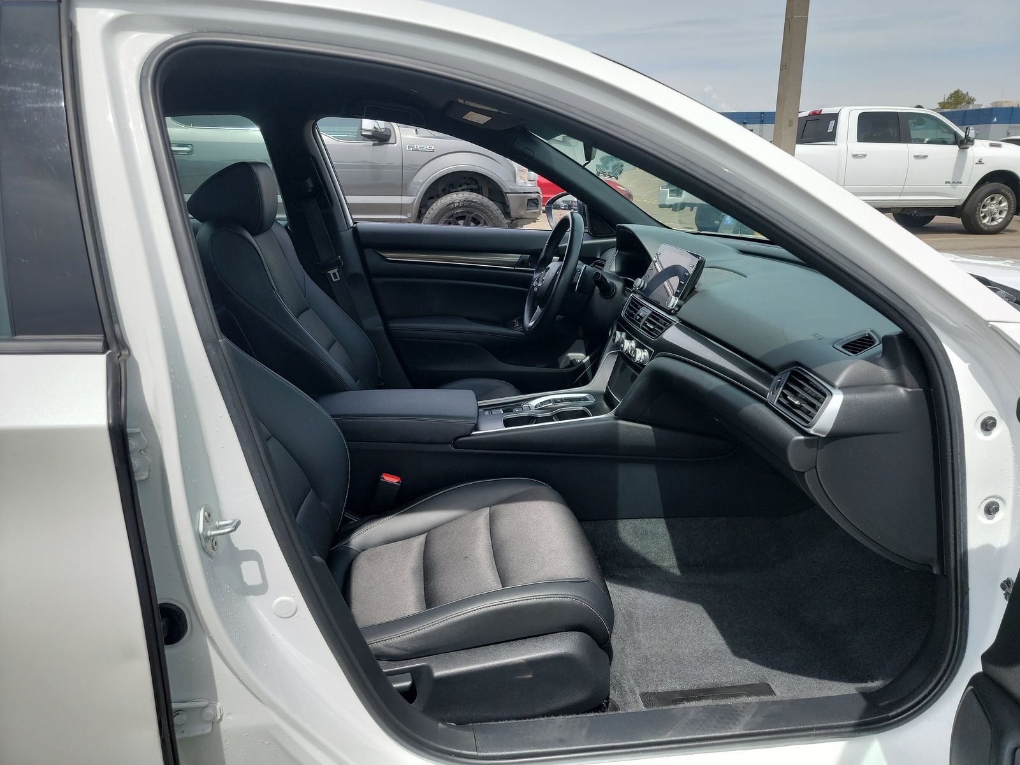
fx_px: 707
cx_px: 510
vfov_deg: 56.8
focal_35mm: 24
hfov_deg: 71.6
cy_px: 382
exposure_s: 1/524
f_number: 1.8
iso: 50
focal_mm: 6.7
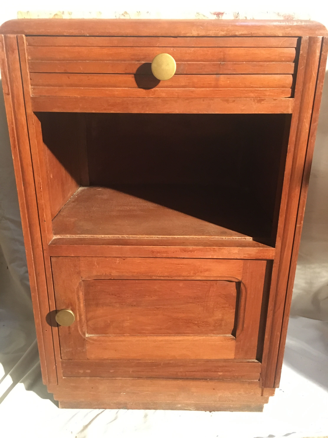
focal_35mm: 29
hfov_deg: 48.2
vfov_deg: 61.7
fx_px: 366
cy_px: 219
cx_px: 164
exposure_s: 1/17
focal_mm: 4.15
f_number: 2.2
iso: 320
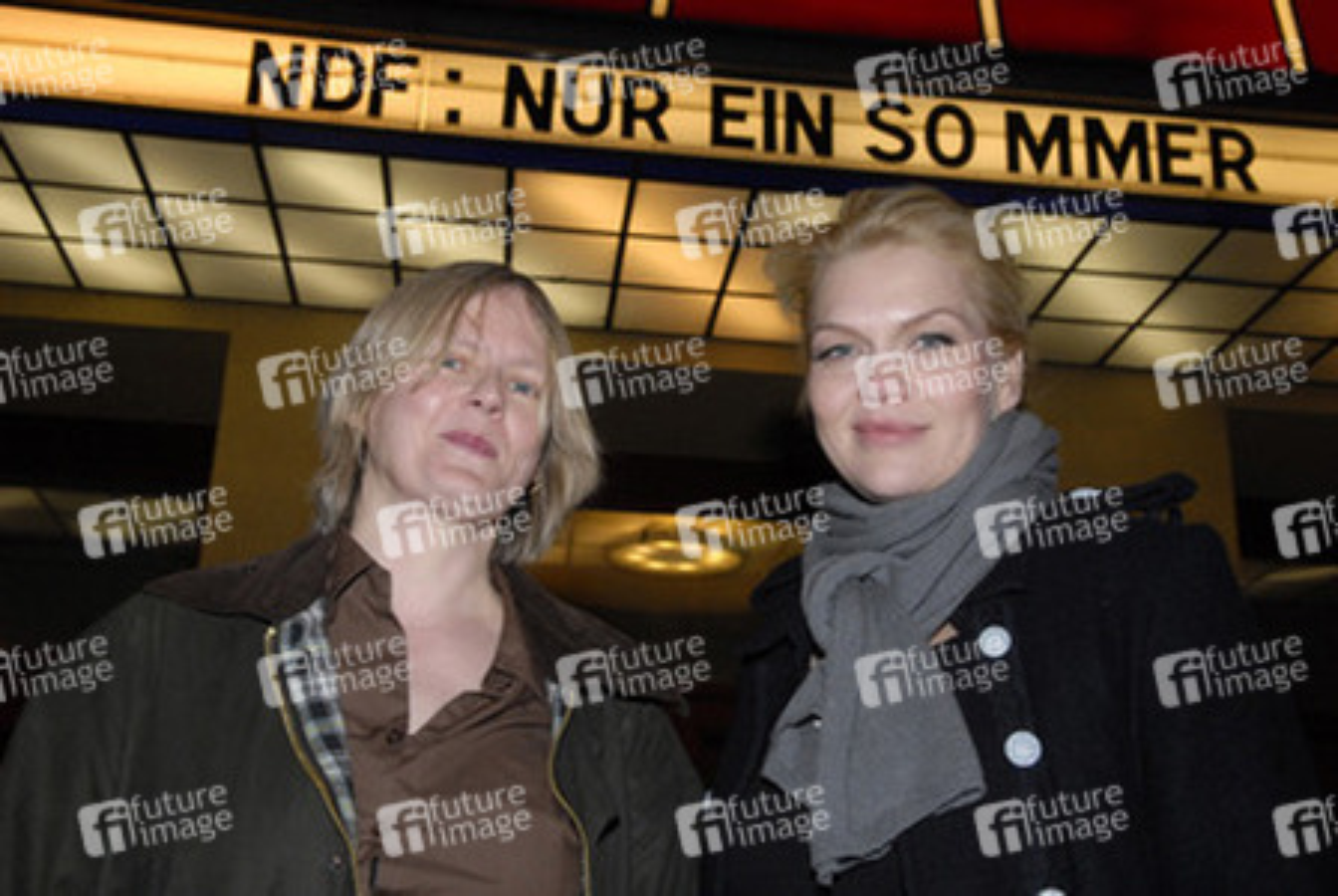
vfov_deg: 32.0
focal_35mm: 42
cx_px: 669
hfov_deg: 46.3
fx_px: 1563
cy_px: 448
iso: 800
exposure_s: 1/100
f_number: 8
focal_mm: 28
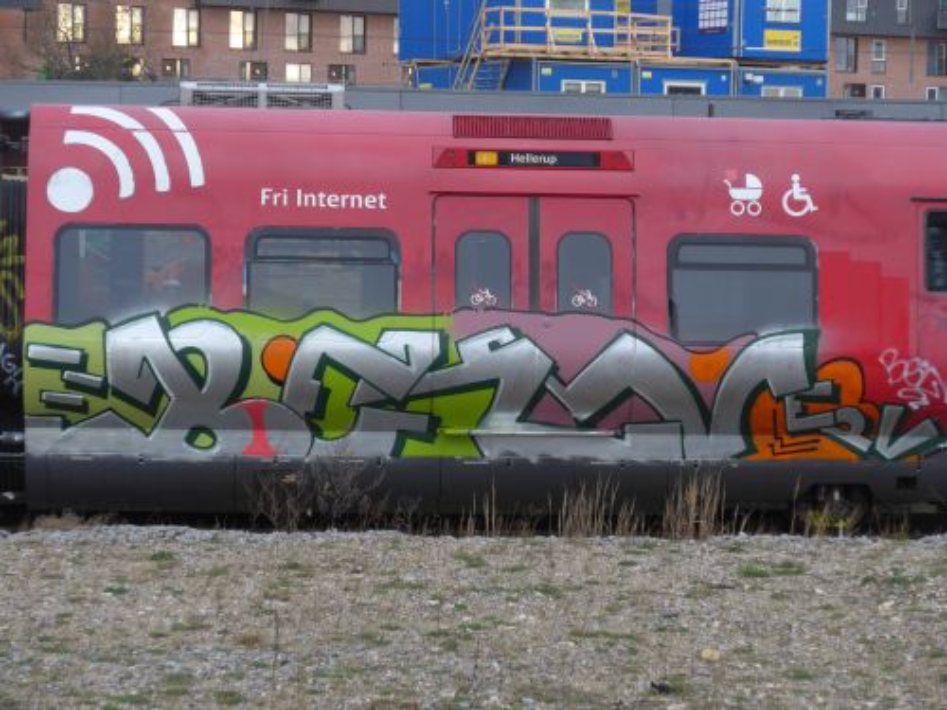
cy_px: 355
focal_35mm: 101
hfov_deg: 19.4
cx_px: 474
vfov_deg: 14.6
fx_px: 2763
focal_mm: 21.6
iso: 160
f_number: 4.9
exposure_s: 1/80
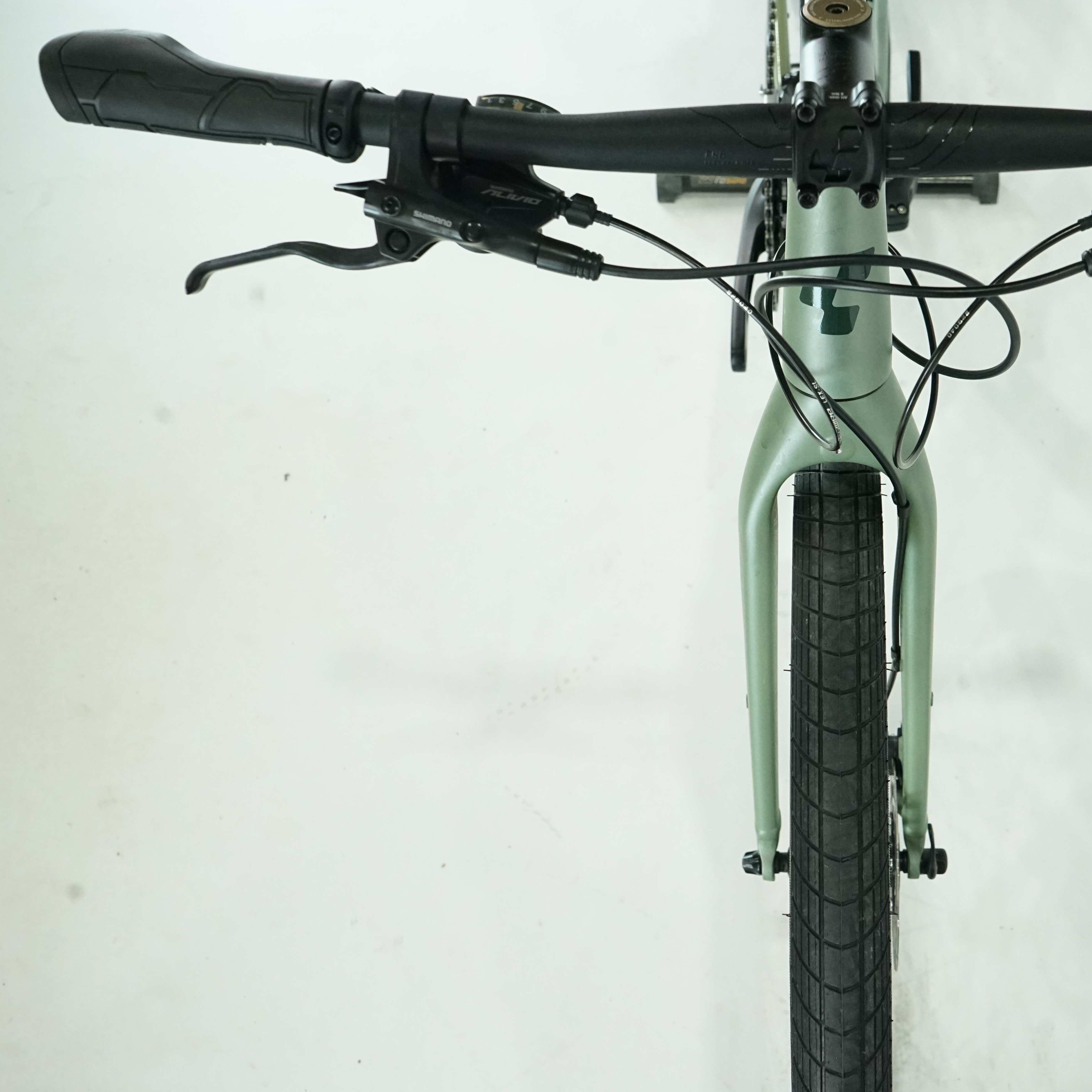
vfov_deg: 39.2
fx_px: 1535
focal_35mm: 43
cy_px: 552
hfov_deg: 38.1
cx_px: 832
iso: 3200
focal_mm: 33
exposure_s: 1/200
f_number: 8
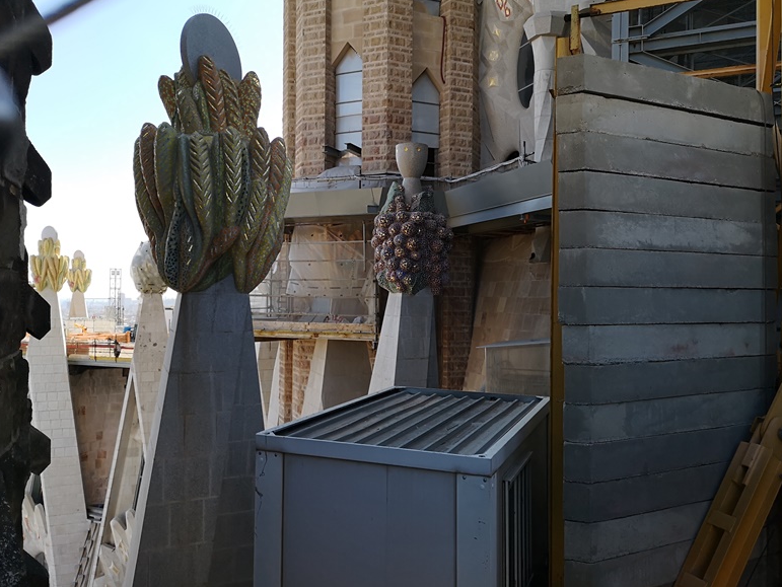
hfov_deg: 63.4
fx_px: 633
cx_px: 395
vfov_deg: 49.8
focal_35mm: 28
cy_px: 285
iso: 50
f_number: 1.8
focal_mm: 3.95
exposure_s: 1/1182
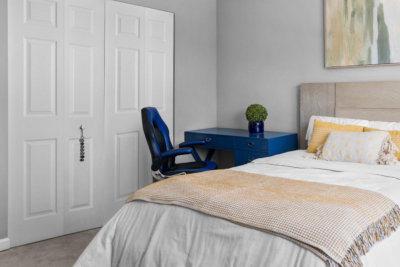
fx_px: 376
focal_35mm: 34
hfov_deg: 53.7
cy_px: 96
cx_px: 295
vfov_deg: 38.8
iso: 800
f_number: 6.3
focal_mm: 20.5
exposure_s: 1/25
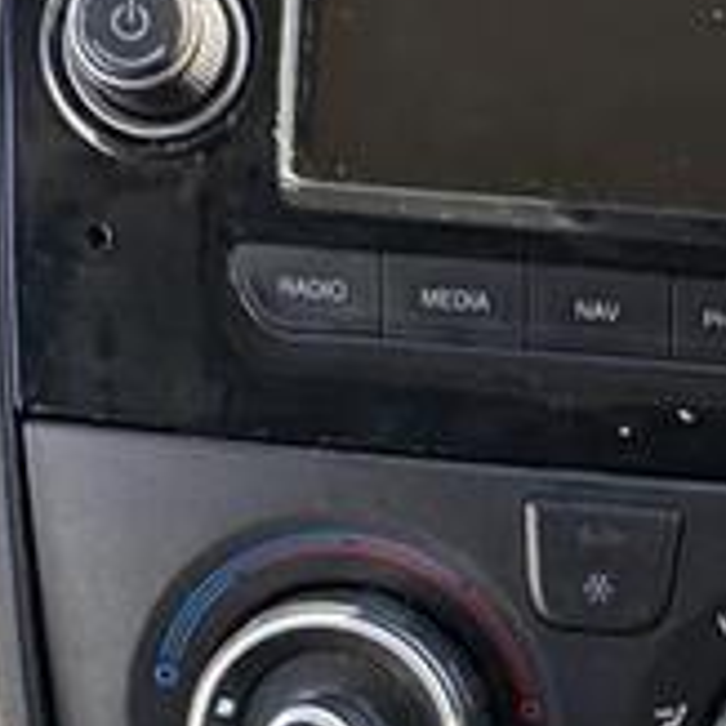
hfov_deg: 22.7
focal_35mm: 68
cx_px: 940
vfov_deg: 25.0
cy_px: 570
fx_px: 1614
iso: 125
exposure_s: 1/134
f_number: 2.2
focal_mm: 2.22
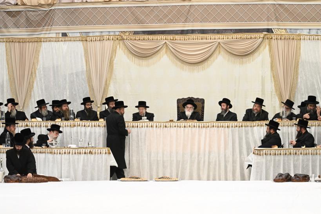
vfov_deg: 13.7
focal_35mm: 100
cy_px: 127
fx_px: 892
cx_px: 188
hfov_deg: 20.4
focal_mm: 80
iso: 800
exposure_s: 1/200
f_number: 2.8
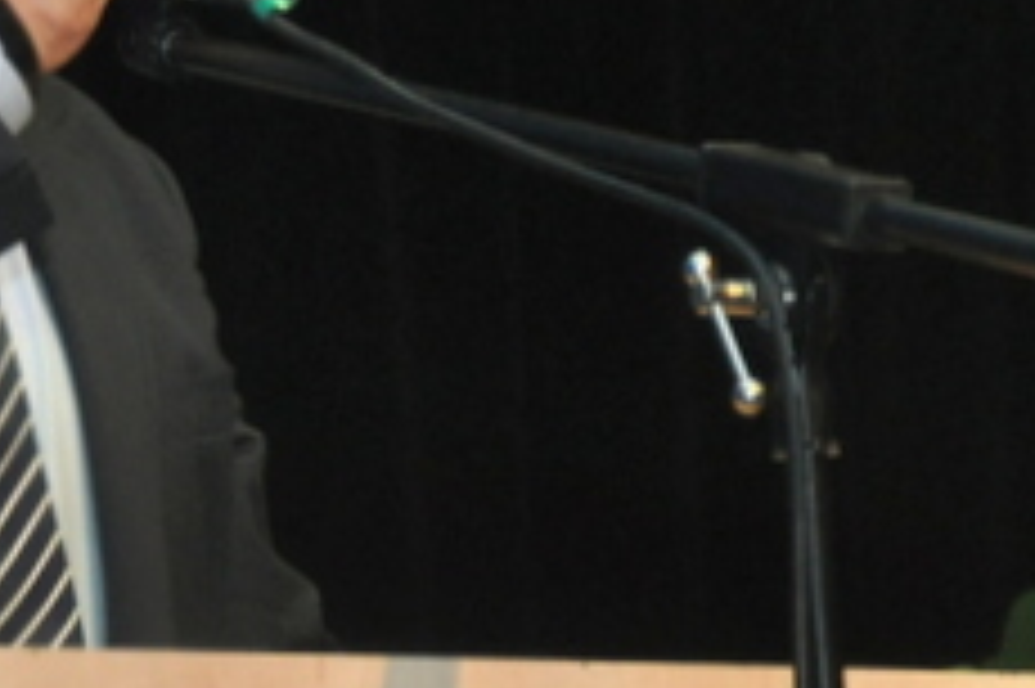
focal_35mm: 291
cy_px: 162
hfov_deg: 7.1
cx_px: -9
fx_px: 8360
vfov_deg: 4.7
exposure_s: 1/60
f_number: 4.8
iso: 800
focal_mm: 48
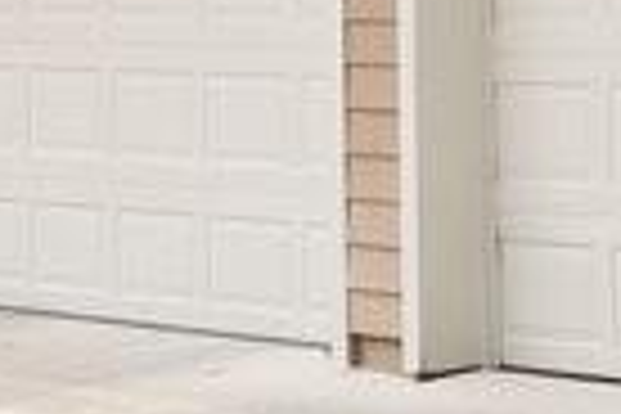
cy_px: -227
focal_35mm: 116
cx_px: 1364
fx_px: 2001
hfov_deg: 13.9
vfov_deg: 11.3
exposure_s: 1/125
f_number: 8
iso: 100
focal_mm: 16
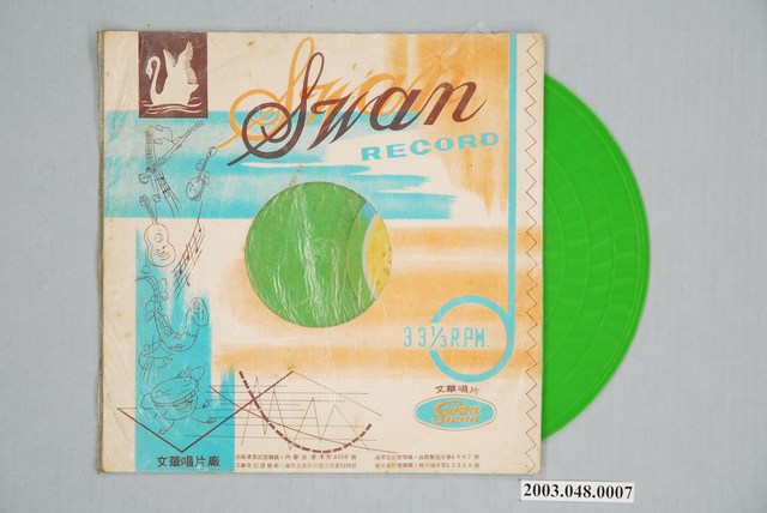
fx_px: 2239
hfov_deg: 19.4
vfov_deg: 13.1
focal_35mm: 105
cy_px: 256
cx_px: 384
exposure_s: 1/40
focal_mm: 70
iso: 320
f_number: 4.5
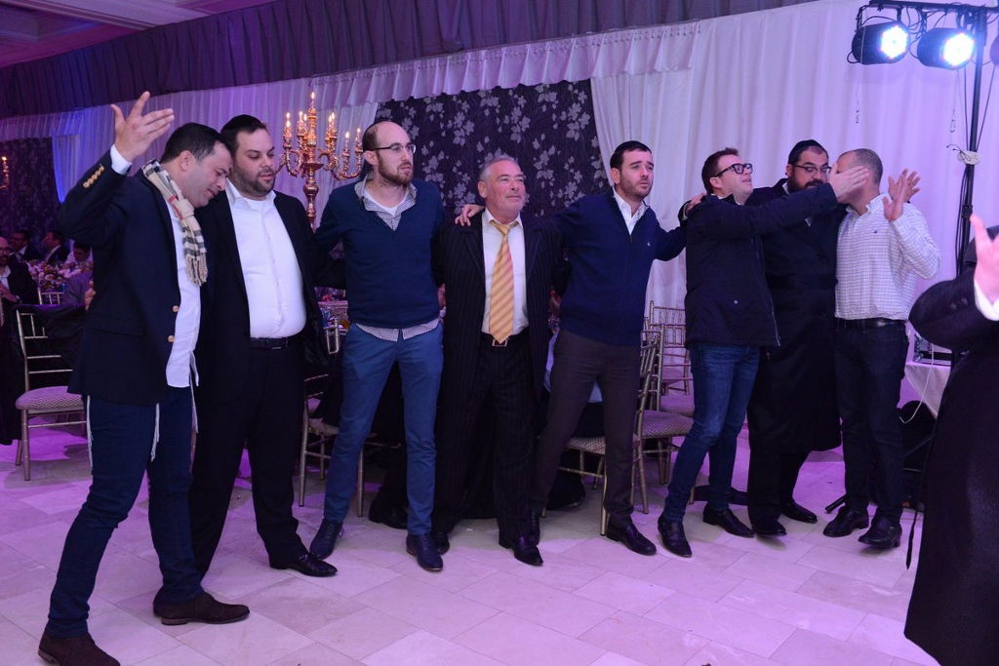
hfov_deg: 58.7
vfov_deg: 41.1
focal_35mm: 32
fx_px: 888
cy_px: 333
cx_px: 500
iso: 4000
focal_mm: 32
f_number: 5.6
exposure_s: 1/100
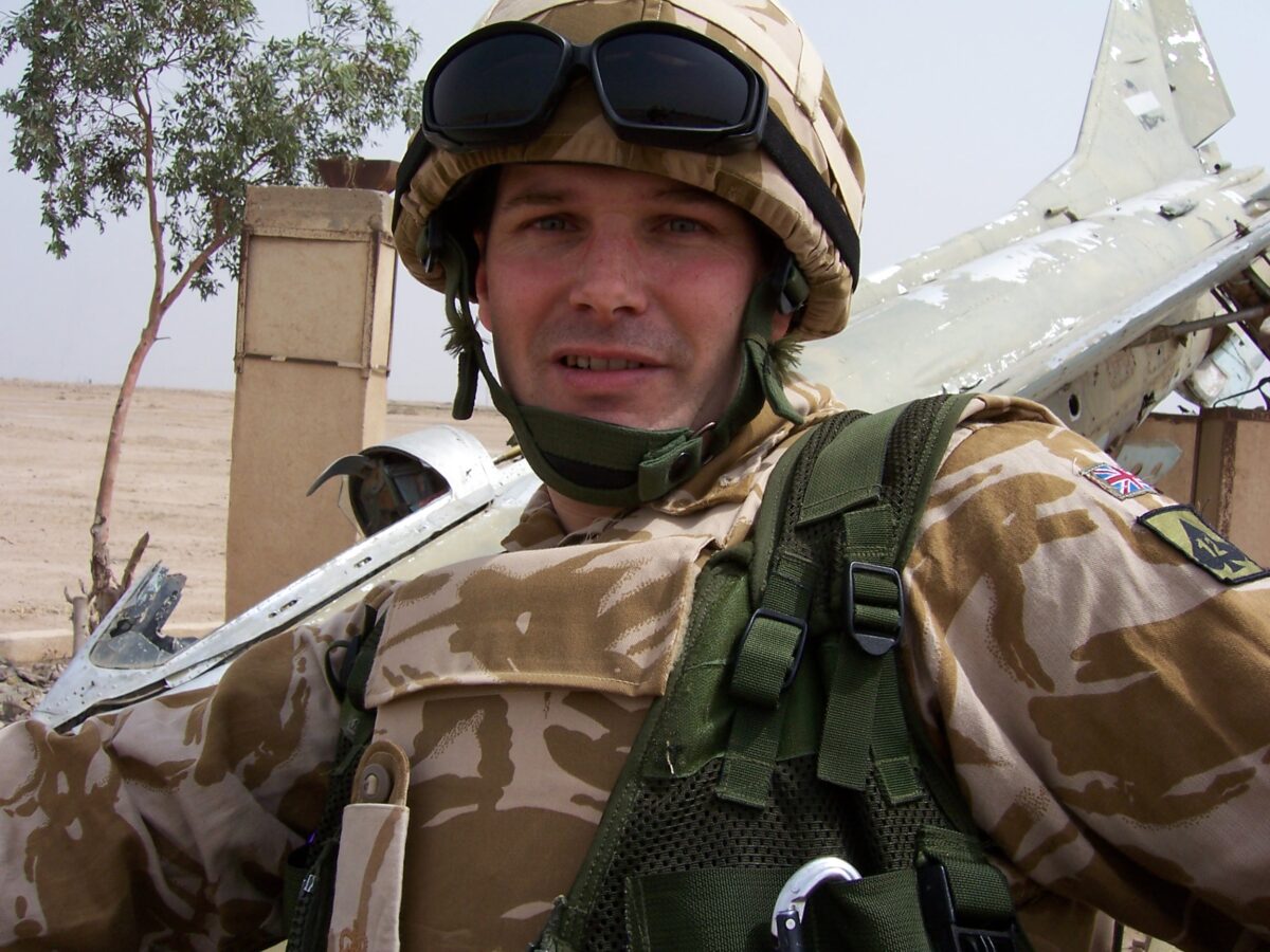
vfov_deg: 39.7
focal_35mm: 36
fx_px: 1321
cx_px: 635
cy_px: 476
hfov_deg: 51.4
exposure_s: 1/500
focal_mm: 6
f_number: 4.8
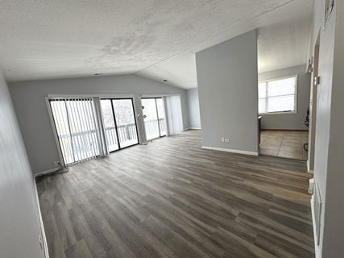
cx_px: 172
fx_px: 139
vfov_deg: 85.6
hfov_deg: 102.1
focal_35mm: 14
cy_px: 129
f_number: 2.2
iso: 64
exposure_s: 1/120
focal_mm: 2.22
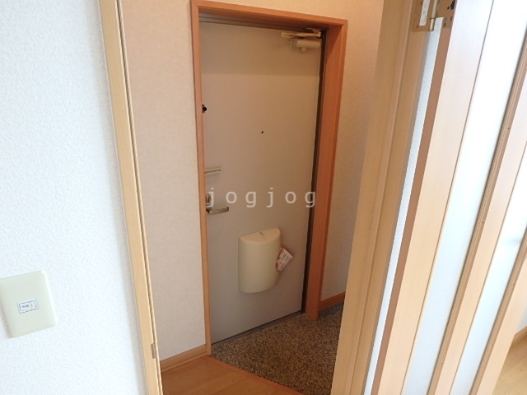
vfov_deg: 63.4
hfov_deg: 79.0
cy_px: 198
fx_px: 320
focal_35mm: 21
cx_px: 264
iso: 250
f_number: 3.5
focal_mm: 3.7
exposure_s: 1/30
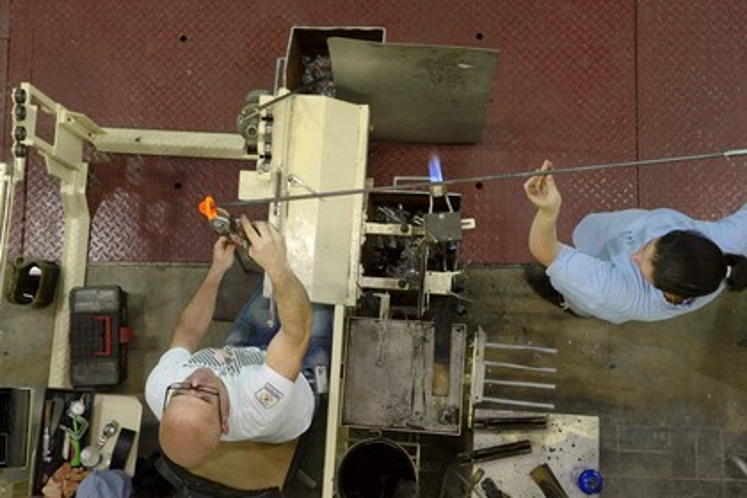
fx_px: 996
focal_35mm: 48
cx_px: 374
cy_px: 249
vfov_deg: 28.1
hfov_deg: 41.1
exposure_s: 1/60
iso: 800
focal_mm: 48
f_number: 5.6
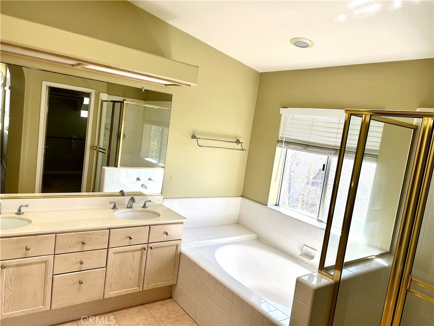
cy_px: 163
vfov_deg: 53.1
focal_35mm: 26
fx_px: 326
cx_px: 217
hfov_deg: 67.3
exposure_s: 1/478
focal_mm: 5.7
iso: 50
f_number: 1.5
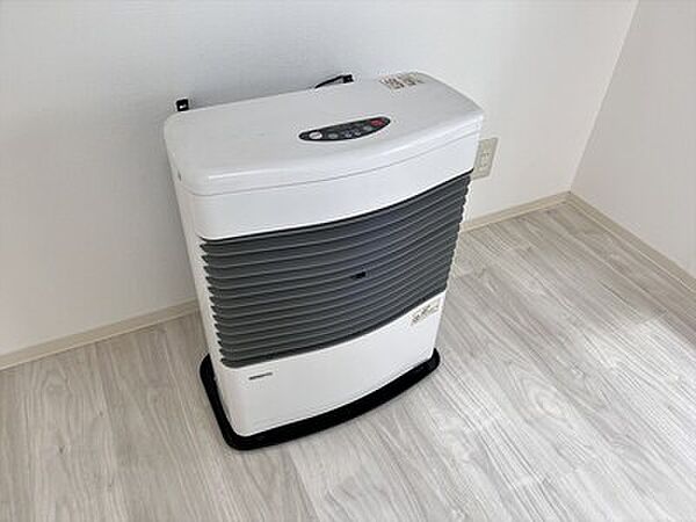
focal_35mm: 26
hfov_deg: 67.3
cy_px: 261
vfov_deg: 53.1
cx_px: 348
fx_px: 523
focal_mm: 5.1
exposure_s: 1/100
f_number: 1.6
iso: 100
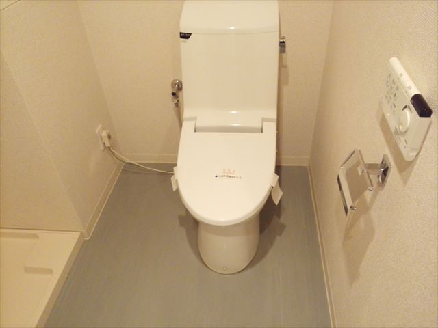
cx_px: 219
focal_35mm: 27
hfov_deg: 65.3
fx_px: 342
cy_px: 164
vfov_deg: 51.4
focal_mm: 2.87
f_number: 2.4
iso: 337
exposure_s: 1/16.9
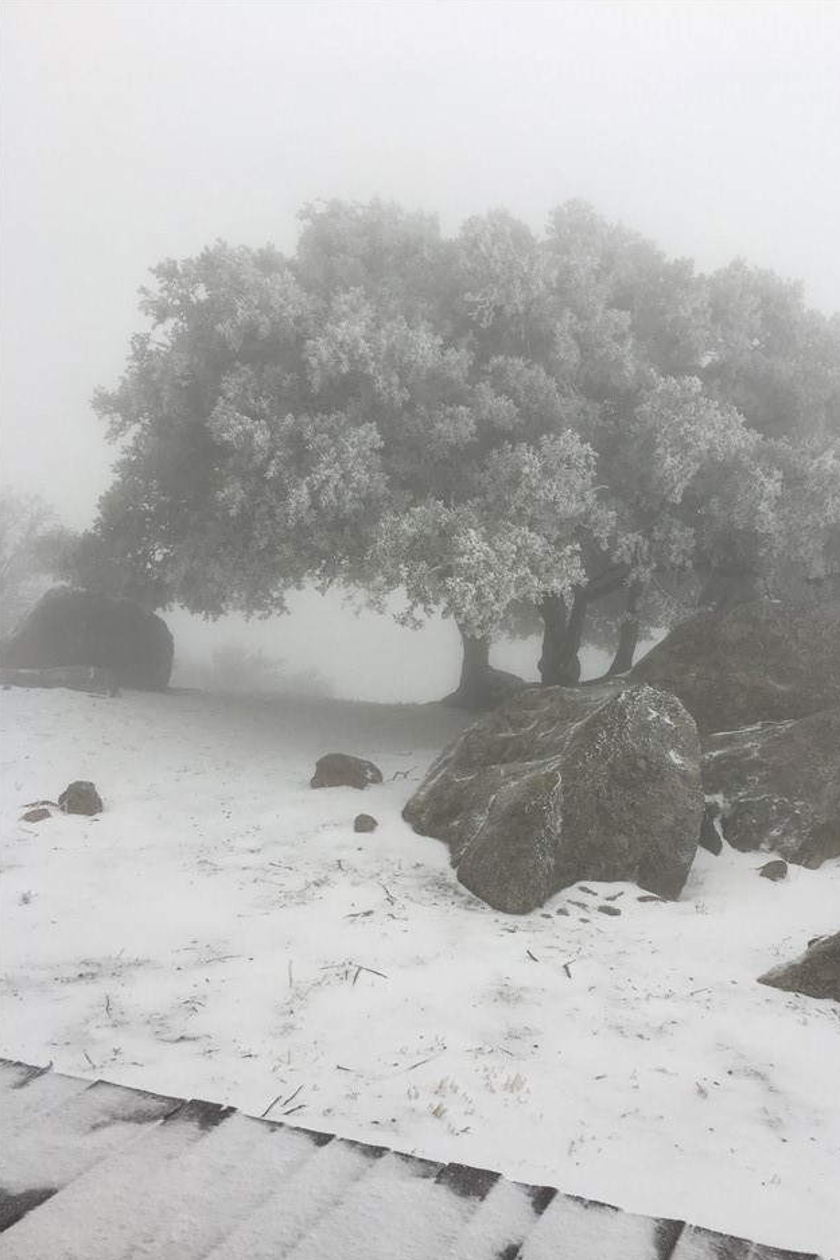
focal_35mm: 33
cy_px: 685
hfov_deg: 39.8
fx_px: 1155
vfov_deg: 57.1
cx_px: 512
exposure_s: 1/162
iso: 25
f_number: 2.2
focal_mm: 4.15
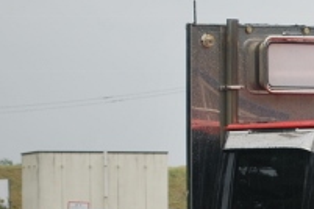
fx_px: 2290
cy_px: 265
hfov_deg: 7.7
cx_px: 450
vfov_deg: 5.2
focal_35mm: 263
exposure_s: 1/125
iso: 180
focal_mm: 55
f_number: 5.6
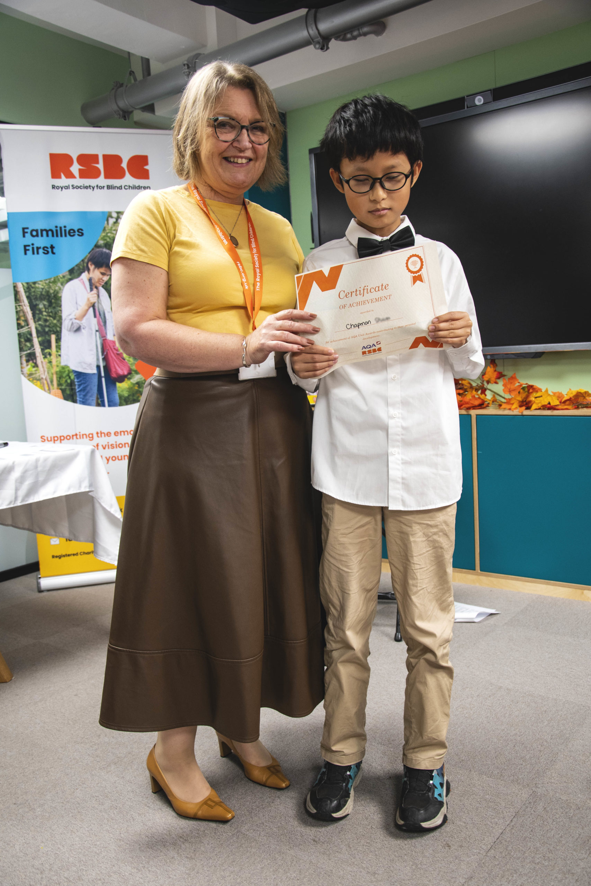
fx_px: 763
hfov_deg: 42.3
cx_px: 296
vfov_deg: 60.3
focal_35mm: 31
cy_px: 443
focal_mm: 21
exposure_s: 1/40
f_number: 3.8
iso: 400
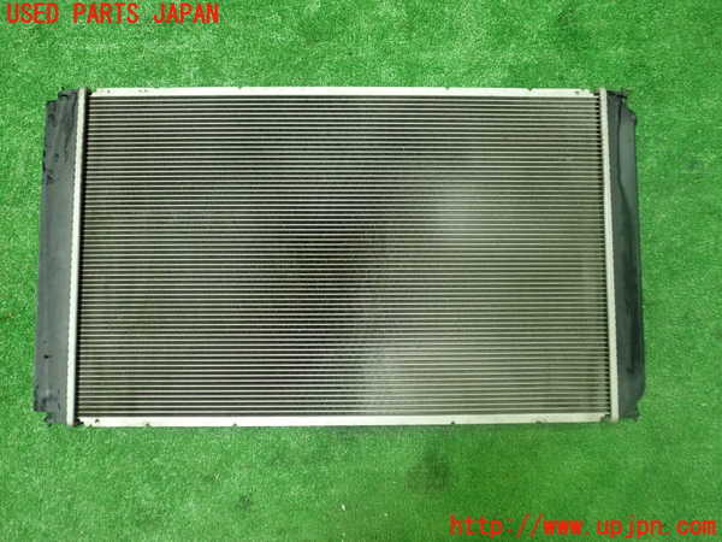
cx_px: 361
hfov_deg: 60.0
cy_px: 271
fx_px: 626
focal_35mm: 30
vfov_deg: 46.8
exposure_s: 1/80
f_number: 2.3
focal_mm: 5.5
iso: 800
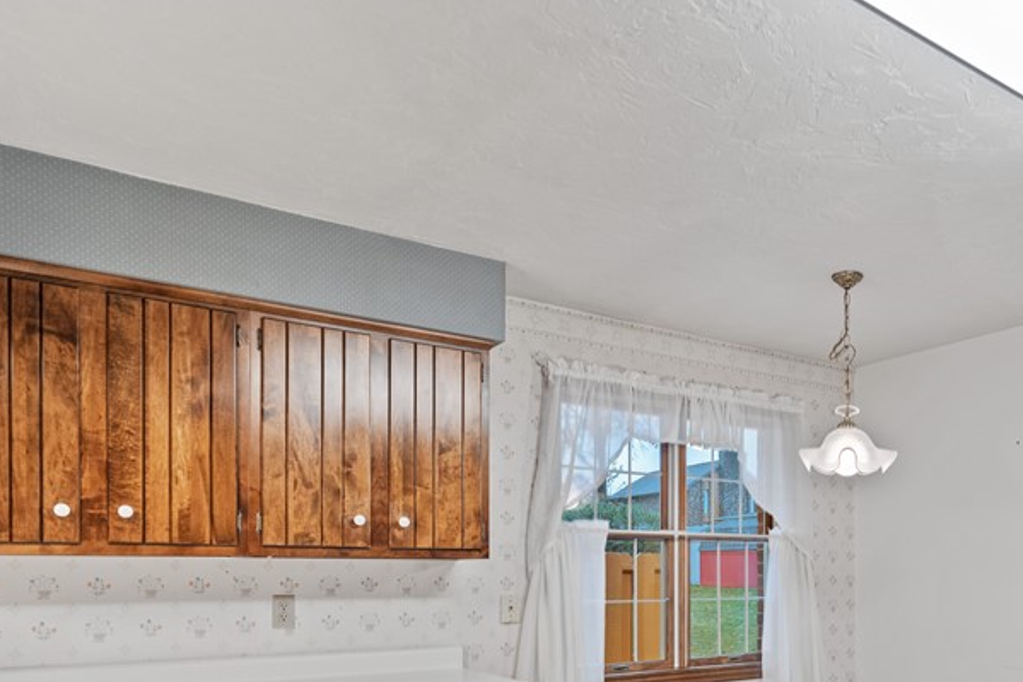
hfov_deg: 60.6
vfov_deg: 42.2
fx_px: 824
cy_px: 578
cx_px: 753
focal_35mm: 29
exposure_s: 1/30
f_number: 2.8
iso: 800
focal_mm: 16
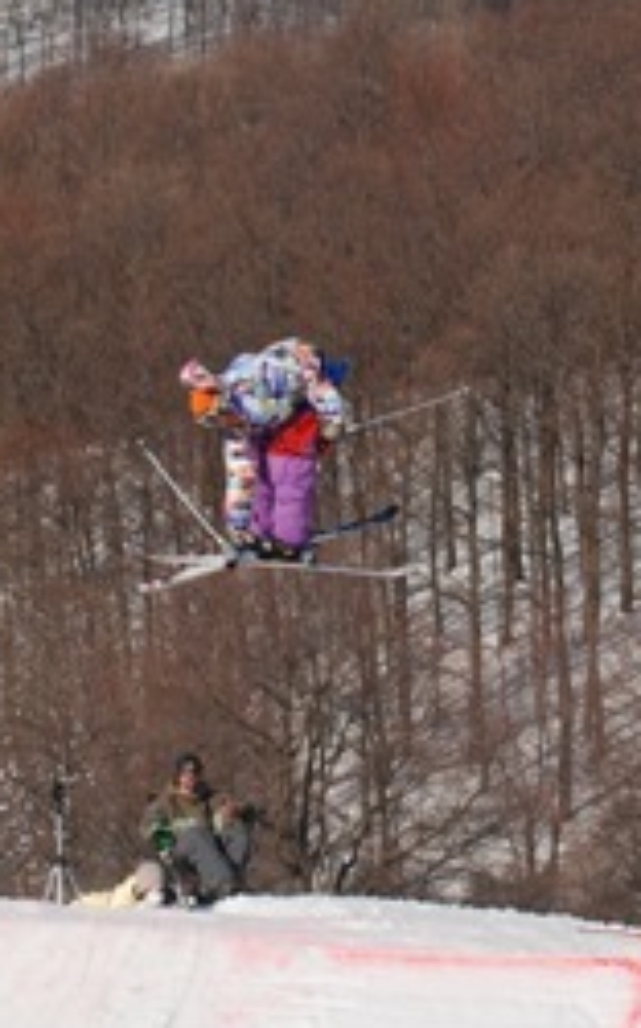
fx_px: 7527
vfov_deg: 7.8
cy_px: 436
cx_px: 341
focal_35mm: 269
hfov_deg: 4.9
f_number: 6.3
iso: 200
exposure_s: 1/1000
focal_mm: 86
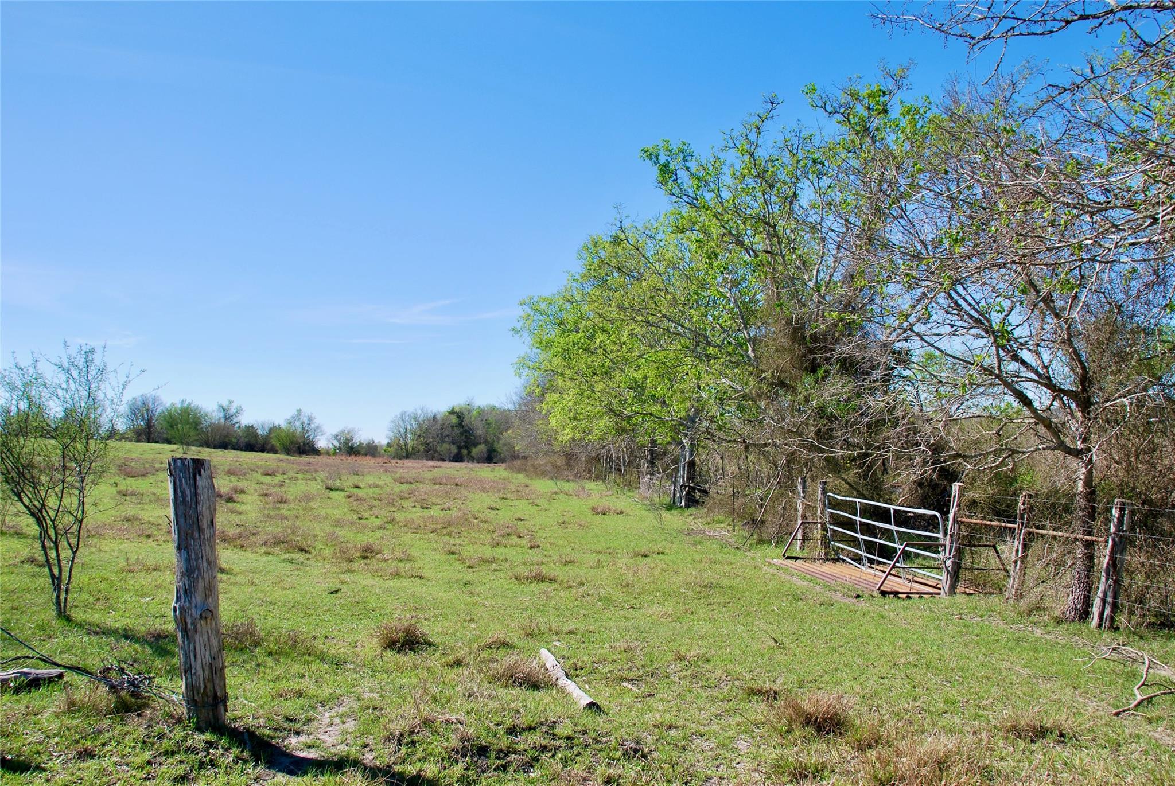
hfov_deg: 57.2
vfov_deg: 40.1
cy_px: 393
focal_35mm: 33
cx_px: 588
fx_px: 1078
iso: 100
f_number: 8
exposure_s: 1/250
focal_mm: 22
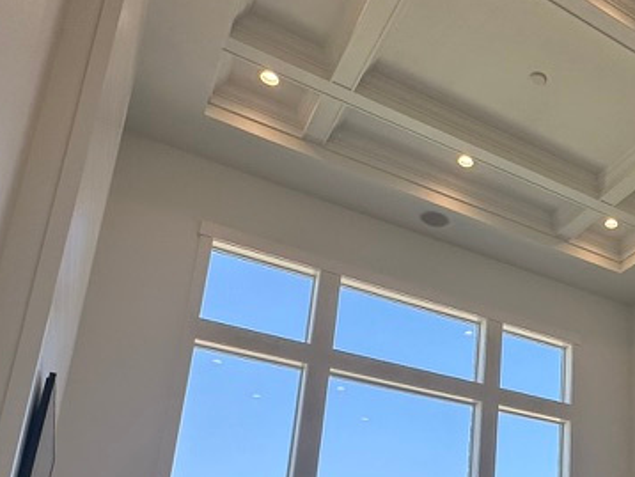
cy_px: 443
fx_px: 734
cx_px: 626
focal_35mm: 40
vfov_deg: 33.8
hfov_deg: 41.1
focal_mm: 2.22
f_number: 2.2
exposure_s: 1/515
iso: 40
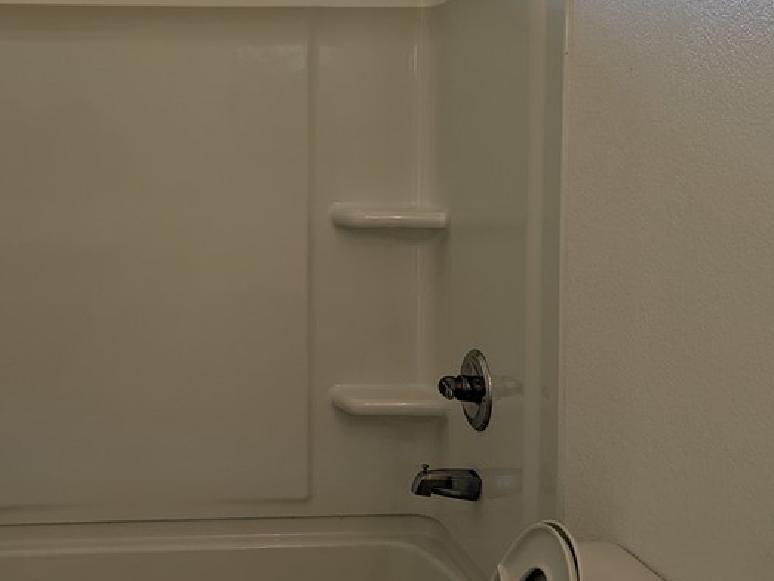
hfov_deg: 37.9
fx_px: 1096
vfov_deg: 29.4
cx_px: 188
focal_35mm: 49
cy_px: 175
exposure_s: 1/126
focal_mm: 5.43
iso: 43
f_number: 1.89
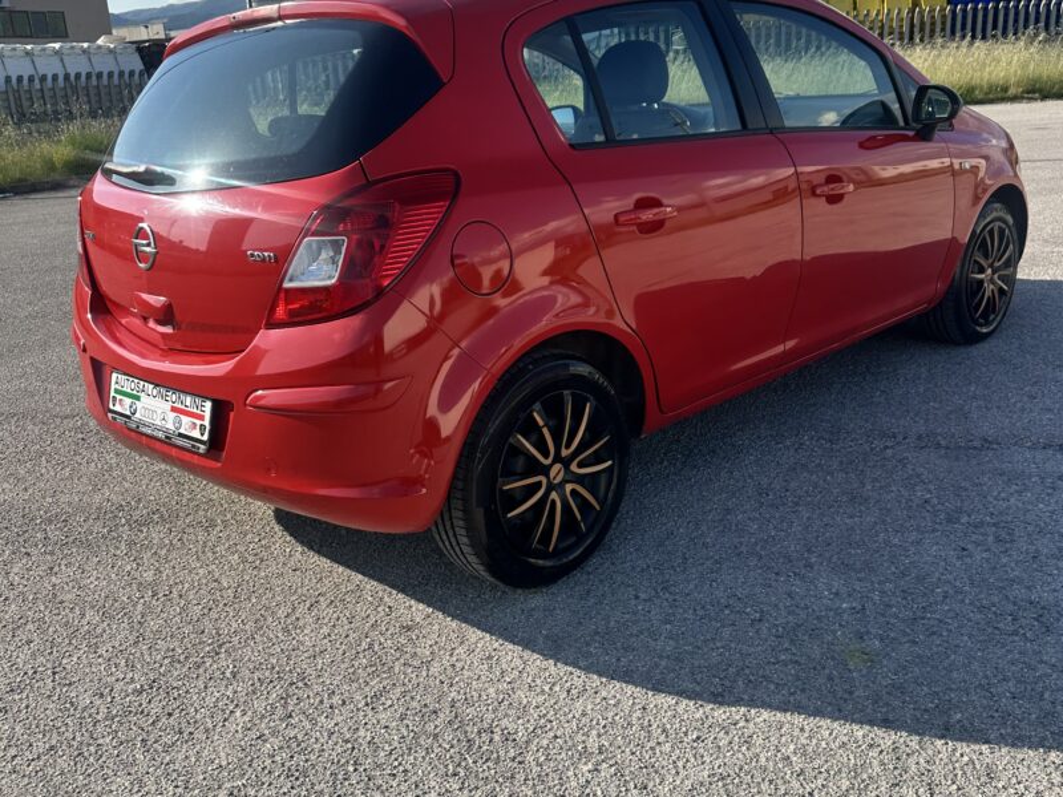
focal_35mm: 24
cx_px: 532
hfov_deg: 71.6
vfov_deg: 56.8
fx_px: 737
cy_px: 398
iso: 80
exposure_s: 1/3058
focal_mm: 6.86
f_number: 1.78
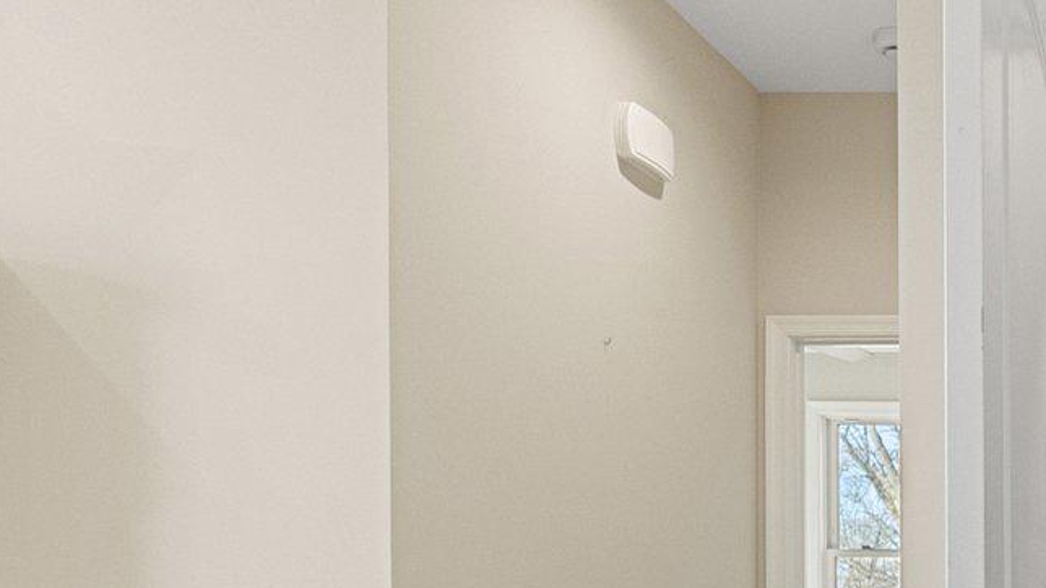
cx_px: 1267
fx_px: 1387
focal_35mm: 50
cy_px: 732
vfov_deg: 21.9
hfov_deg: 33.4
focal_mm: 10
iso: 640
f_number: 8
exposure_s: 1/10
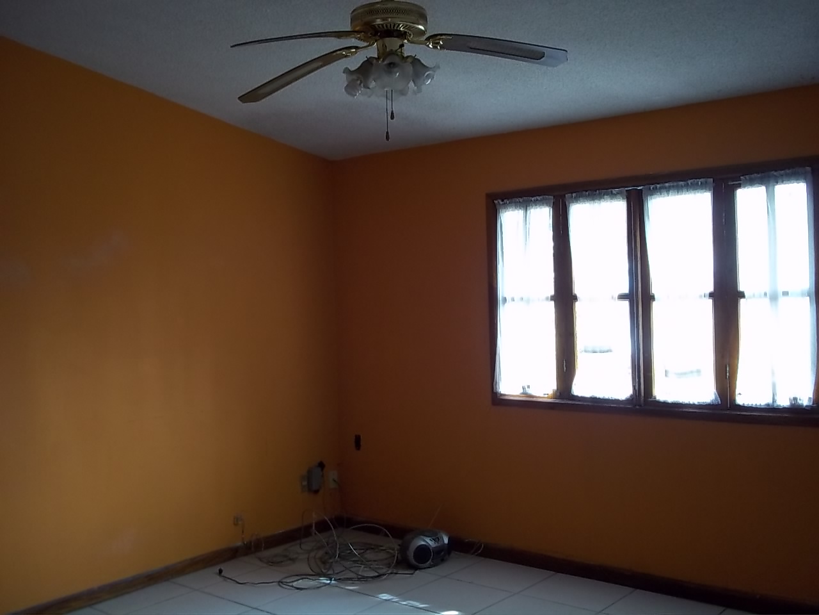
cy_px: 308
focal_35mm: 36
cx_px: 410
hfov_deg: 51.4
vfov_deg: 39.7
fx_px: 852
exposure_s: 1/30
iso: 156
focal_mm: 6.5
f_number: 3.1
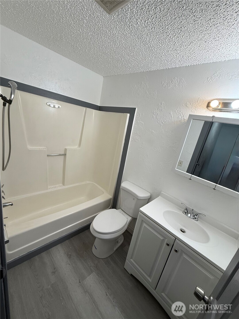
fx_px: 129
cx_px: 120
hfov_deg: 85.7
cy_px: 160
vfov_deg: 102.1
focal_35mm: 14
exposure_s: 1/120
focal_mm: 2.22
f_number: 2.2
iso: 125
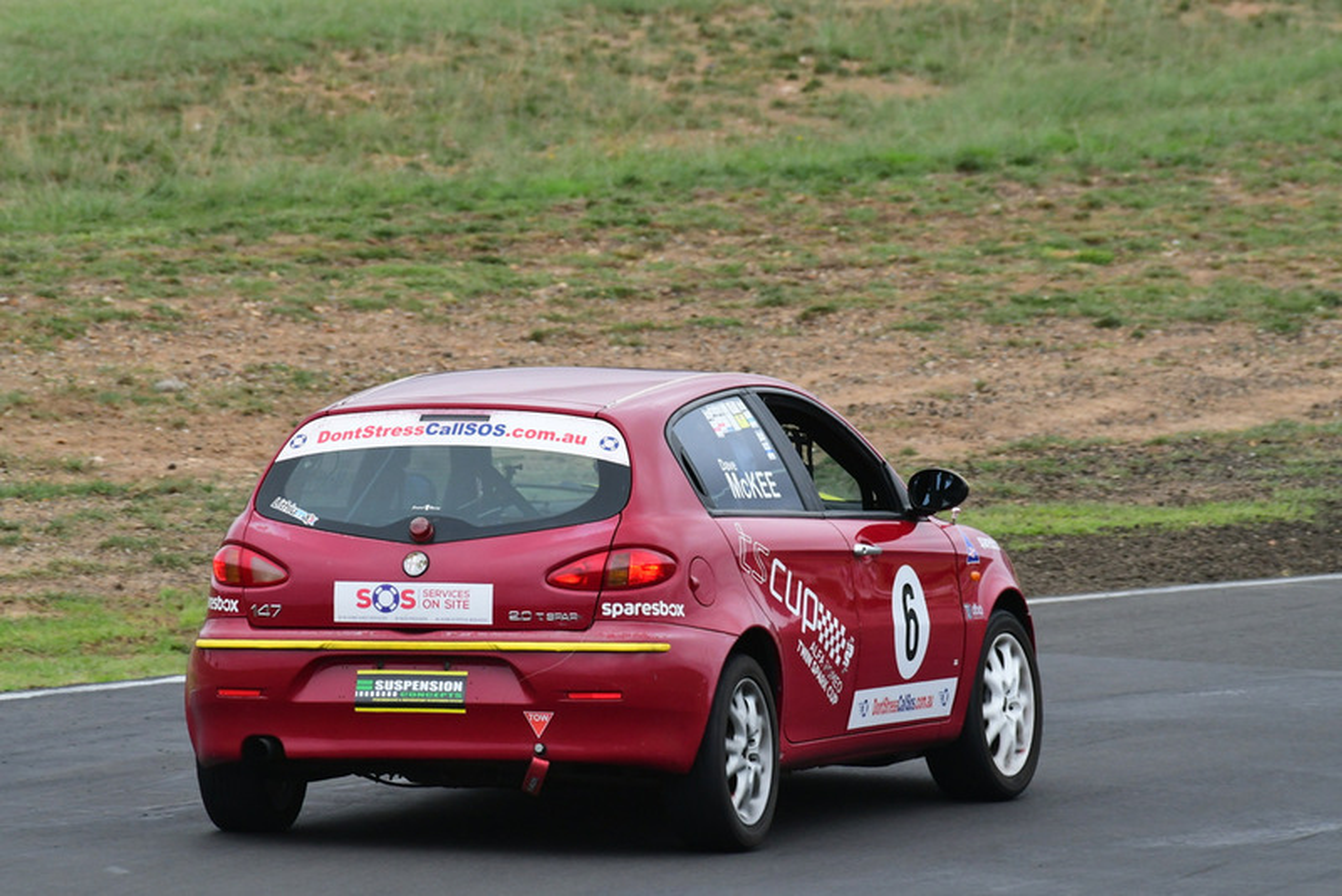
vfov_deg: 1.8
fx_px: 27967
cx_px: 671
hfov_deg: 2.7
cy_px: 448
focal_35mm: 750
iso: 1250
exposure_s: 1/640
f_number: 11
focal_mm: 500
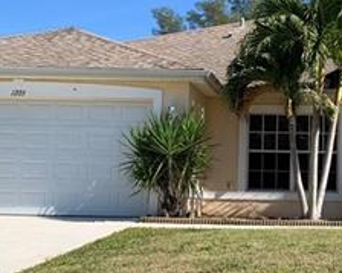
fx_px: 880
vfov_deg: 17.6
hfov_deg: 21.7
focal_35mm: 87
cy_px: 143
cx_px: 278
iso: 25
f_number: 1.8
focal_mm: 4.25
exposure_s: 1/1748
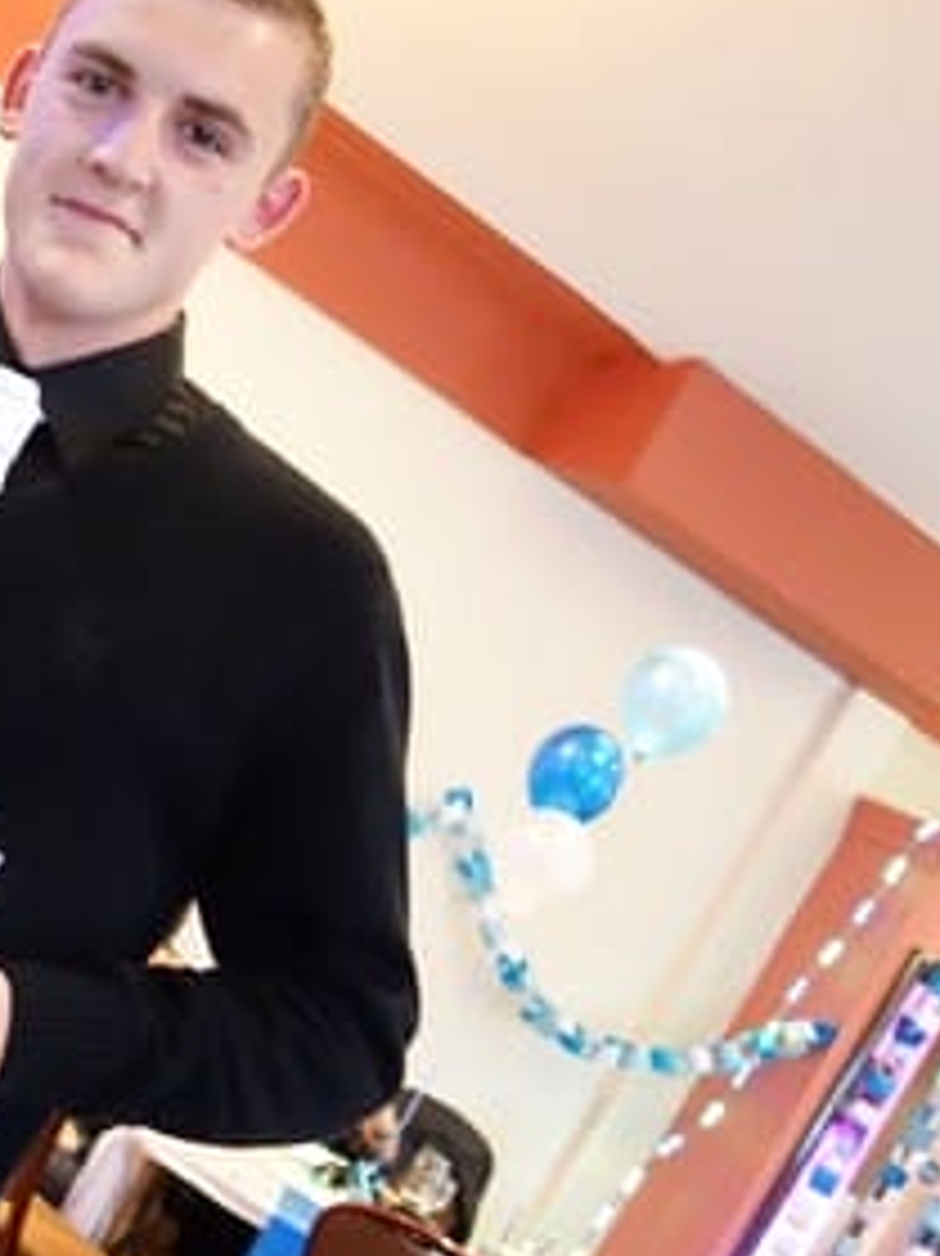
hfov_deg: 22.3
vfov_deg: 32.1
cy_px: 518
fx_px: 2174
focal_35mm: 60
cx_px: -229
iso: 3200
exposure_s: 1/20
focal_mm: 10.77
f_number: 2
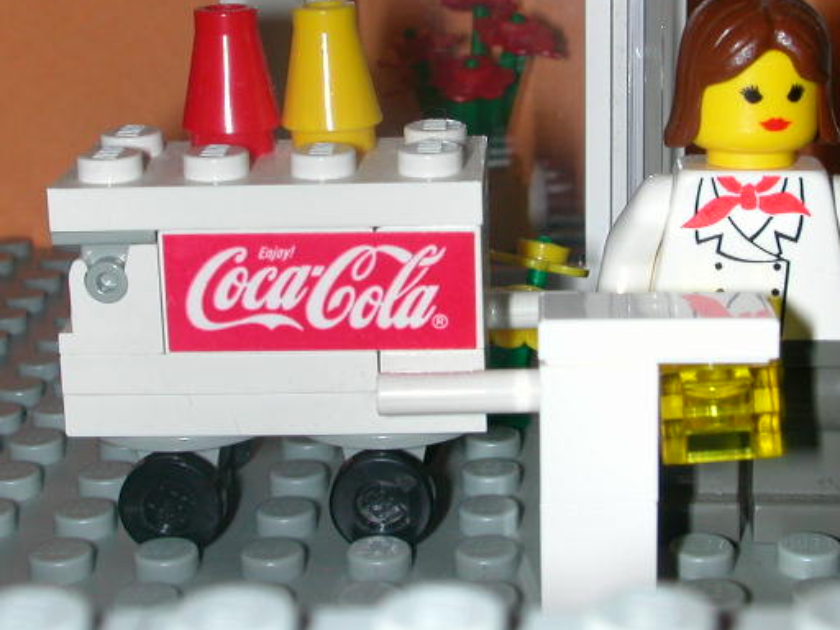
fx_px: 1941
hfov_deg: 24.4
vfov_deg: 18.4
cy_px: 253
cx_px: 499
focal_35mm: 80
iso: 100
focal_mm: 9.7
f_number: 5.9
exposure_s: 1/59.9
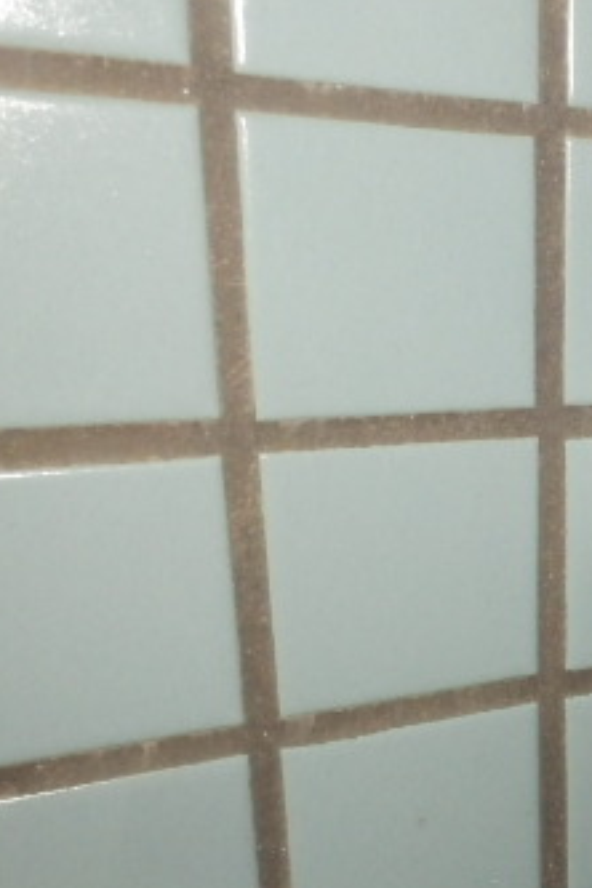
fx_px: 1184
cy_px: 544
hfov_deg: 24.0
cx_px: 803
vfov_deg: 40.9
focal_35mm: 48
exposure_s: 1/30
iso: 800
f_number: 7.9
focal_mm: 4.2
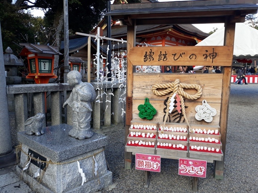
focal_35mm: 27
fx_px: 201
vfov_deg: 51.4
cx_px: 129
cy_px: 96
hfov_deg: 65.3
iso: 40
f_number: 1.7
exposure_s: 1/243
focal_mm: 3.71
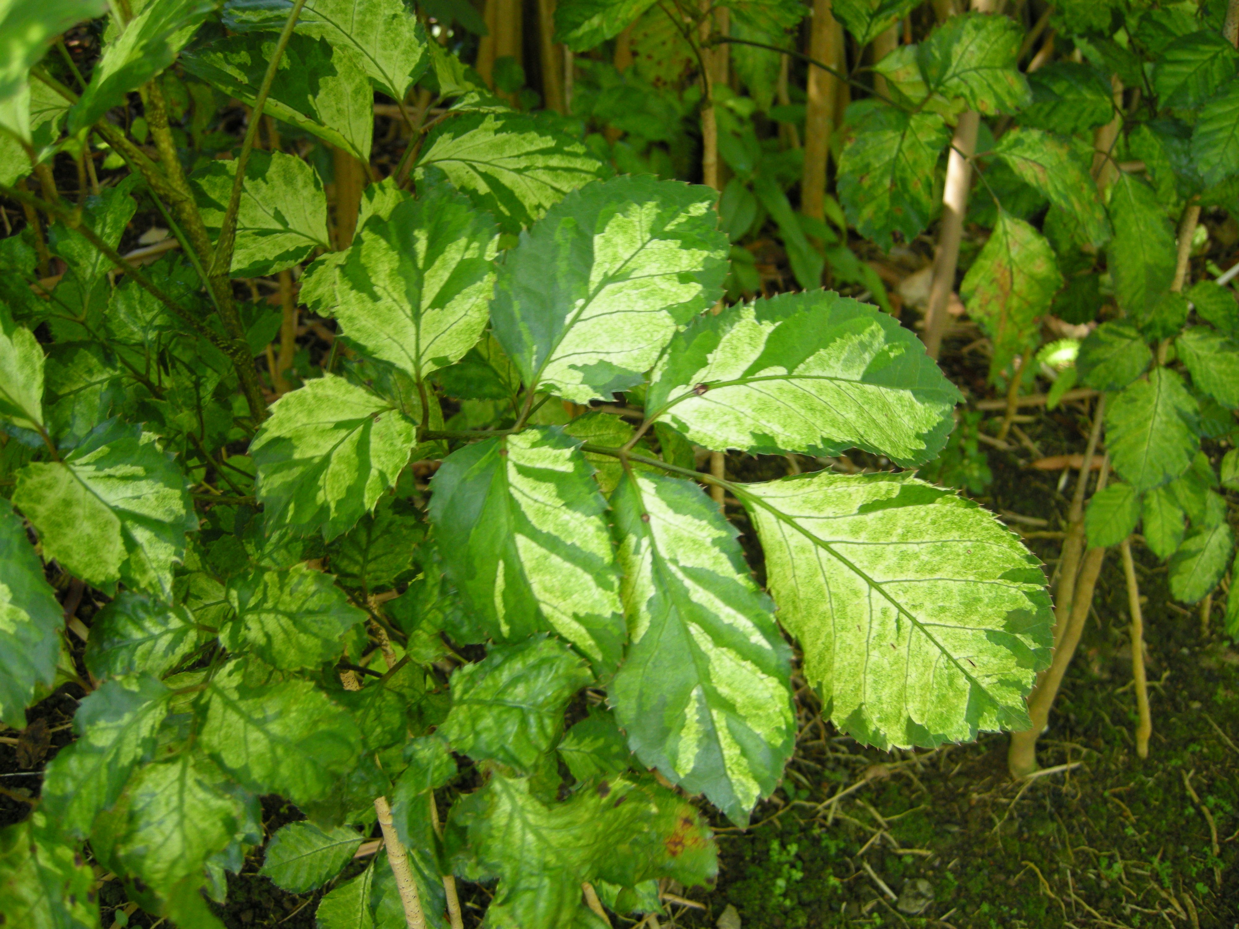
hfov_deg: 52.6
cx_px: 620
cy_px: 464
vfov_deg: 40.7
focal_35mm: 35
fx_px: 1253
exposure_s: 1/45
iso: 126
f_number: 2.7
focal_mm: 7.5
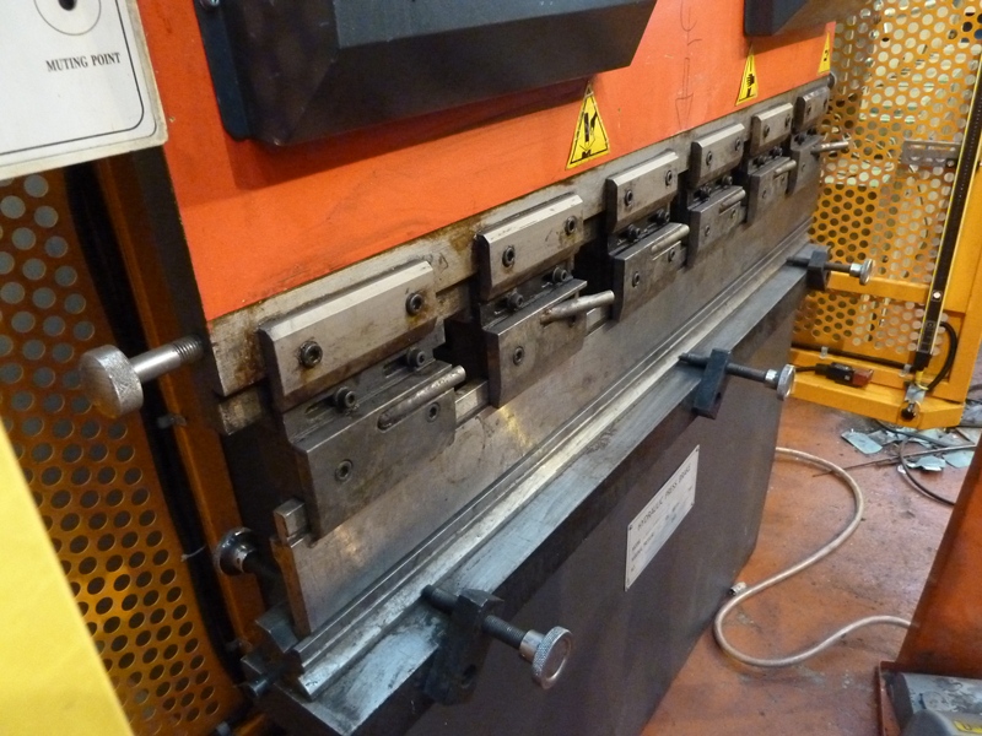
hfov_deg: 69.4
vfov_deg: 54.9
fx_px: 709
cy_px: 368
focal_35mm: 25
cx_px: 491
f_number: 3.3
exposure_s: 1/13
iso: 800
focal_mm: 4.1
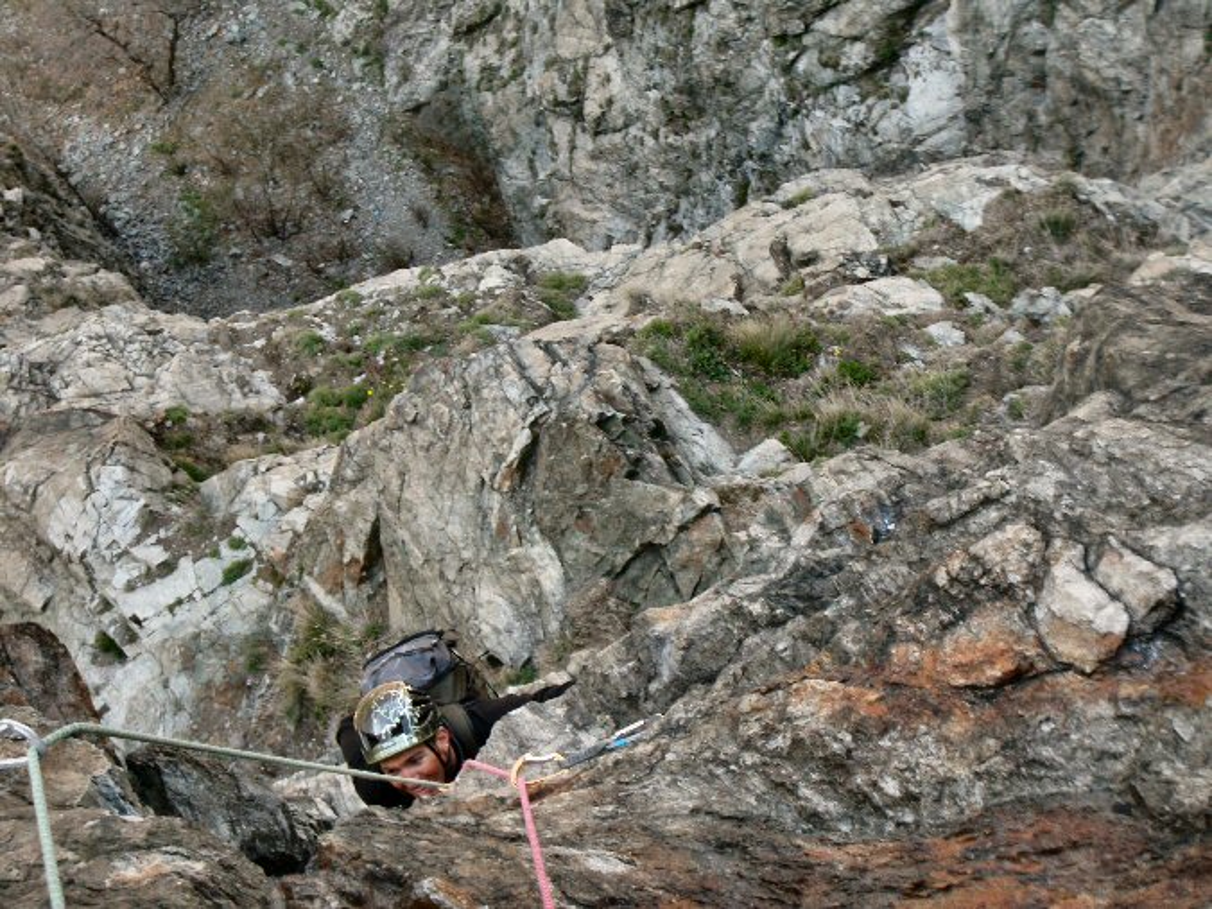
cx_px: 606
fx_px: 2871
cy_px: 454
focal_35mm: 82
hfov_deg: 23.8
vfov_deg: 18.0
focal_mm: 14.67
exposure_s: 1/80
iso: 100
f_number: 4.3
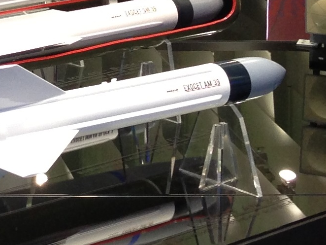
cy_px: 99
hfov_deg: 25.2
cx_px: -13
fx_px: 688
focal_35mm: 73
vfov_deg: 20.2
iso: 80
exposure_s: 1/40
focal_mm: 4.13
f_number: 2.4
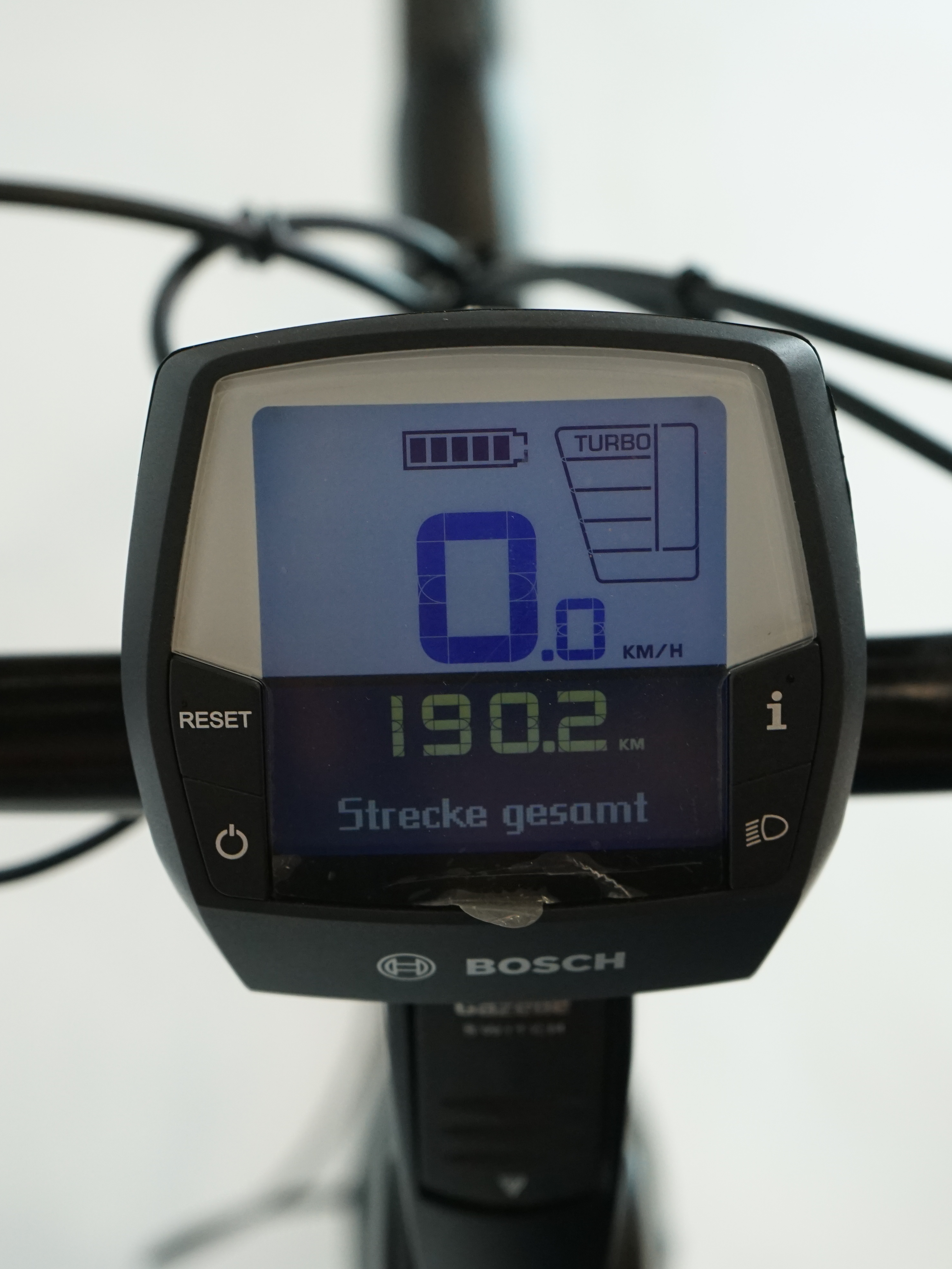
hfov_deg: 21.9
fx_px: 2457
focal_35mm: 67
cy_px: 635
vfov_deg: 29.0
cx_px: 464
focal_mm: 46
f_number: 5.6
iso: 1600
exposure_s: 1/200
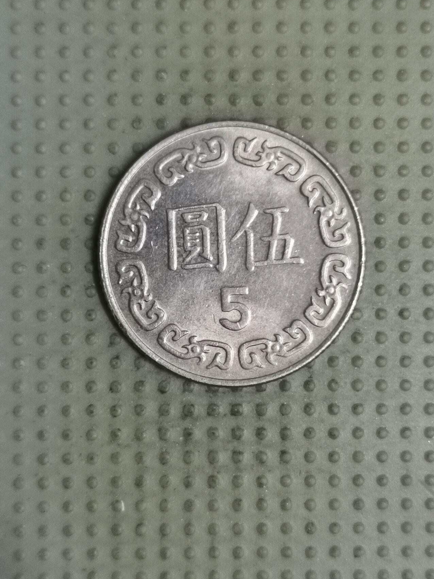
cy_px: 291
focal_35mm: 55
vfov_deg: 34.9
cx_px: 213
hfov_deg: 26.6
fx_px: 920
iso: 500
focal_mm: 4.75
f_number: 1.8
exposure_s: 1/25.7
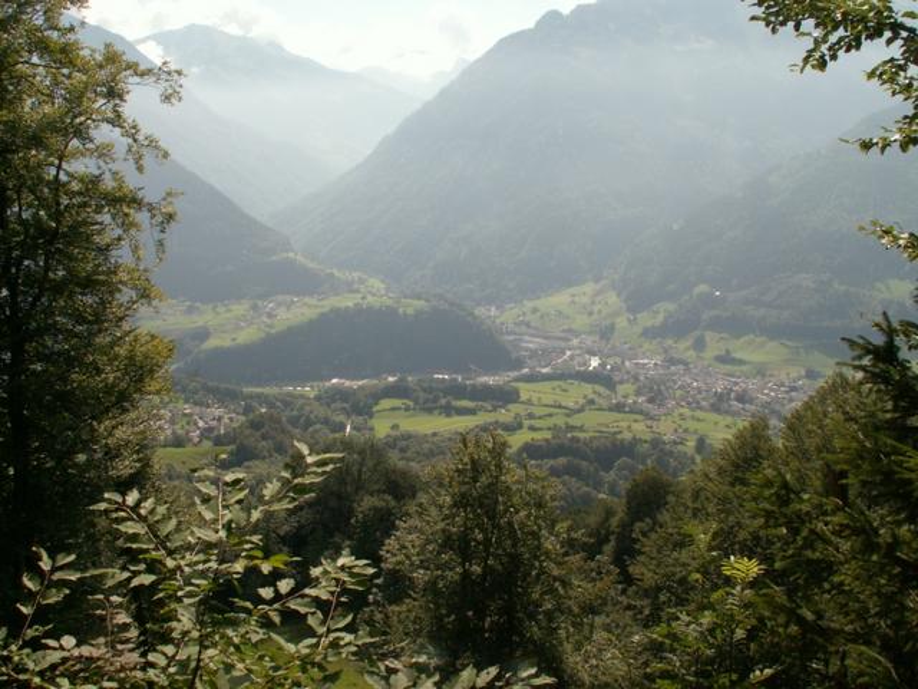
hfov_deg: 52.6
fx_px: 928
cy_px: 344
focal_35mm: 35
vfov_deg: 40.7
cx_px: 459
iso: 50
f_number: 8
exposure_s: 1/125
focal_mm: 5.86
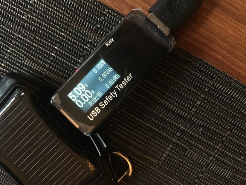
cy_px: 92
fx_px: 206
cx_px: 123
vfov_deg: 48.2
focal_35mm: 29
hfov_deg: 61.7
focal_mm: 4.15
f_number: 2.2
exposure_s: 1/20
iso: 250
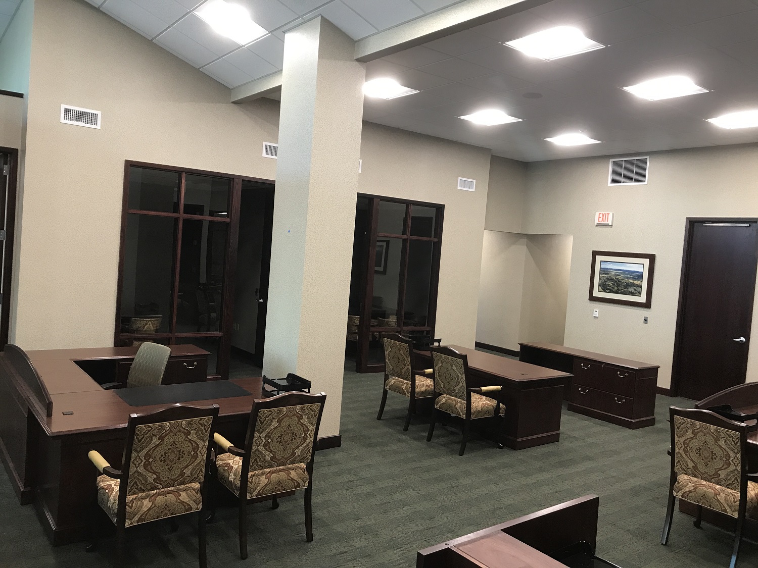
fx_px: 613
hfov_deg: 63.4
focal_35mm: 28
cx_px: 379
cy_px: 284
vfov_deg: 49.7
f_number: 1.8
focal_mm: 3.99
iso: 40
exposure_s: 1/23
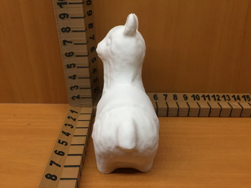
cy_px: 94
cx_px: 126
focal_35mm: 29
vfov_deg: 48.2
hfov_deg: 61.7
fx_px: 210
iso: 50
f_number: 2.2
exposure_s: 1/30
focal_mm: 4.15
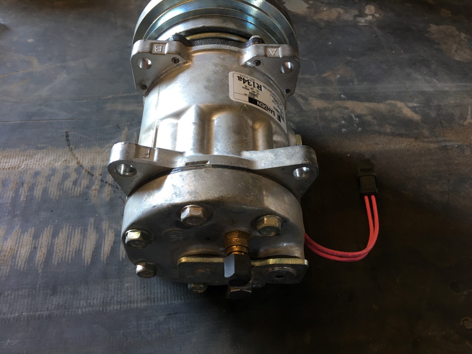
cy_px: 177
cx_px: 236
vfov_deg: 48.2
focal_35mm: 29
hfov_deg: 61.7
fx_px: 395
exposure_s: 1/17
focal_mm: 4.15
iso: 32
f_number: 2.2
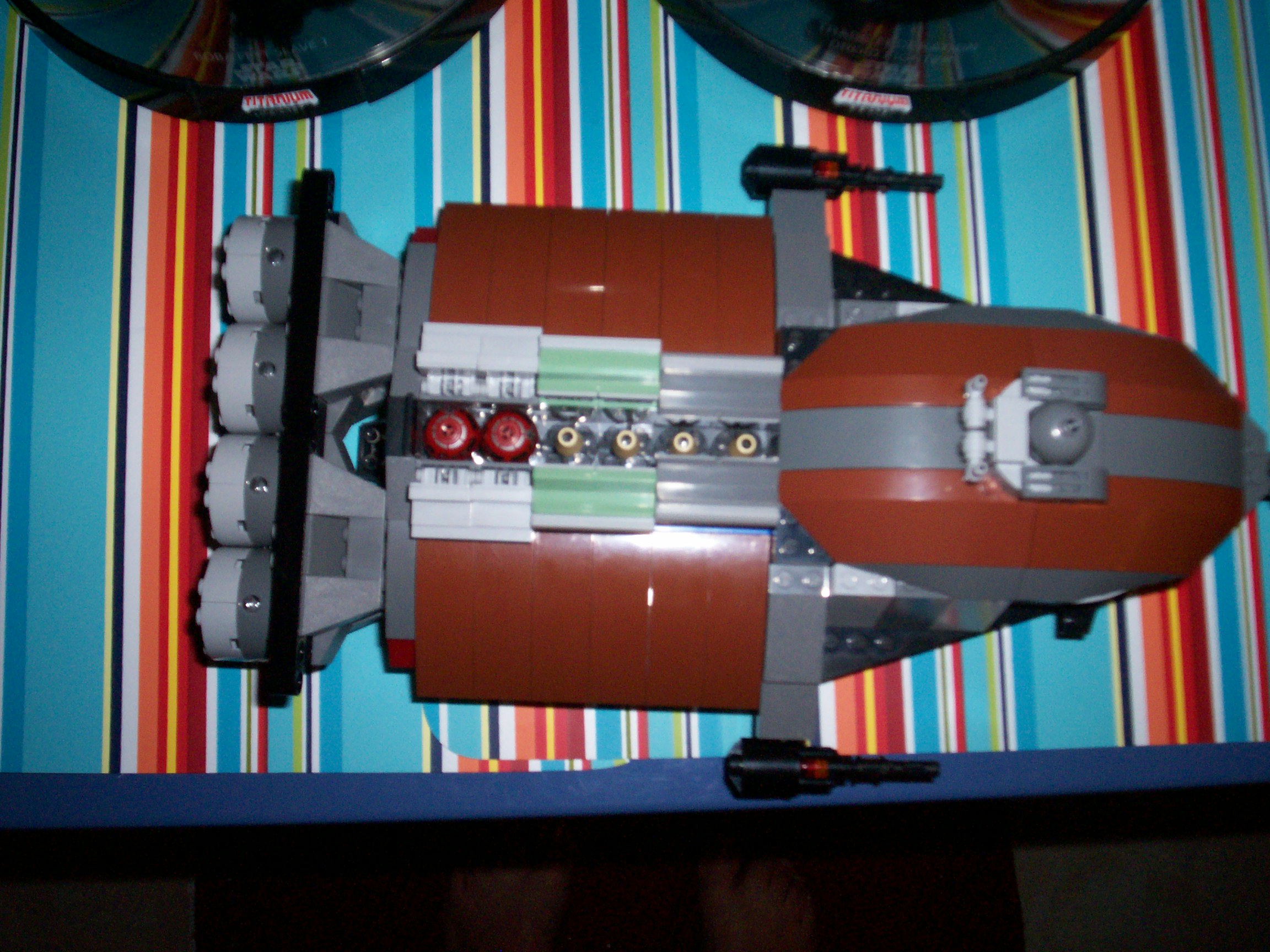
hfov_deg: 51.4
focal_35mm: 36
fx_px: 1321
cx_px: 635
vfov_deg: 39.7
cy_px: 476
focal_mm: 5.9
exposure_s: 1/64
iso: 140
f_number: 4.5
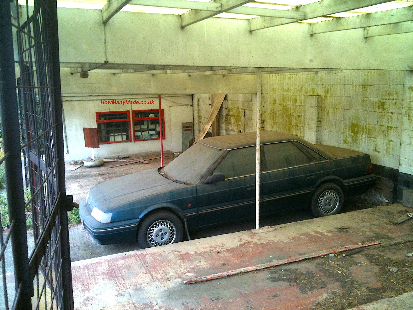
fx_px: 418
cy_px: 155
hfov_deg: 52.6
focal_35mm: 35
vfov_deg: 40.7
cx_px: 206
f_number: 2.8
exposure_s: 1/60
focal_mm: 3.85
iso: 80
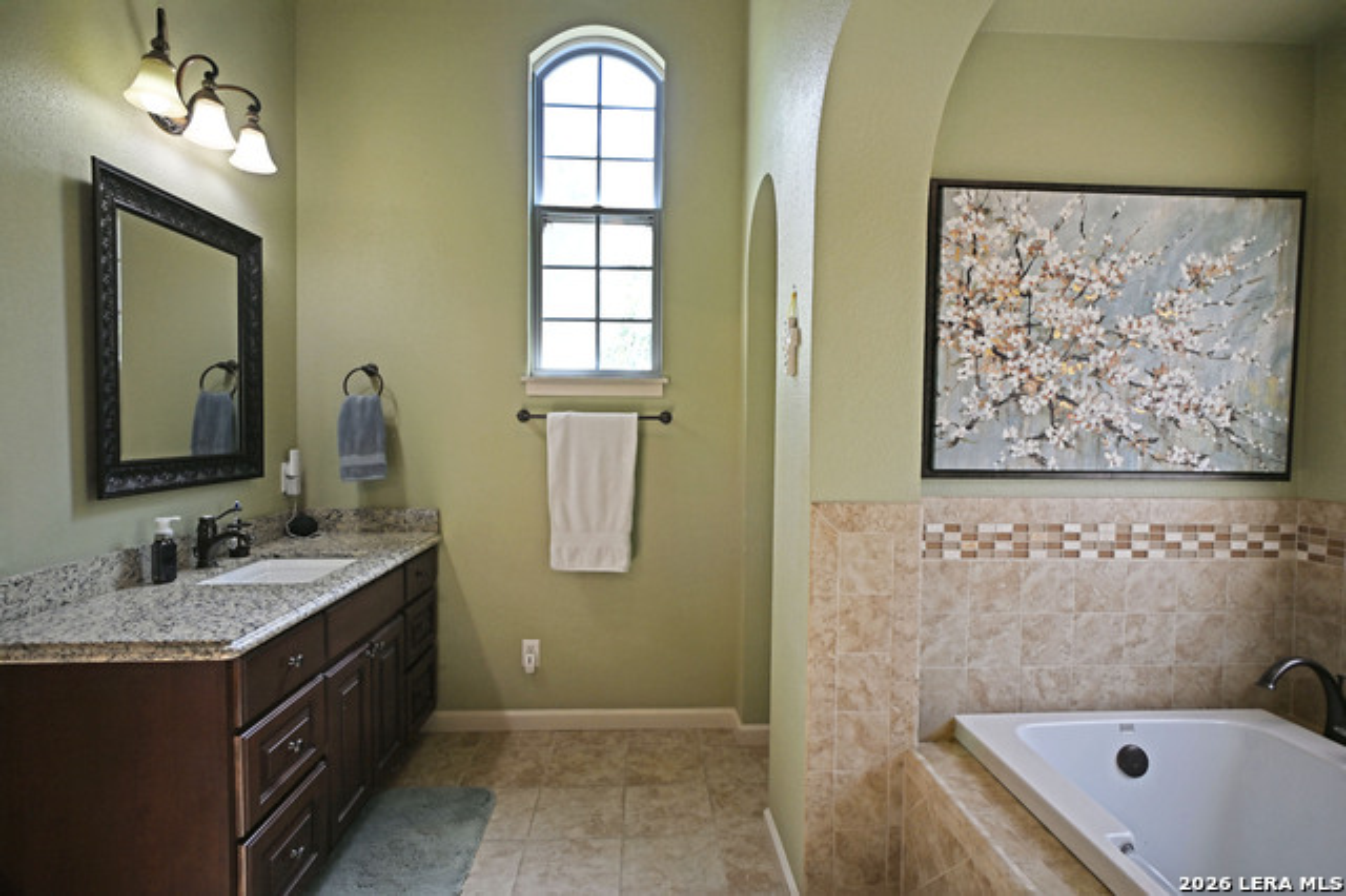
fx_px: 673
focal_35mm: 18
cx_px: 673
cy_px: 448
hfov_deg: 90.0
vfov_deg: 67.3
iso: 64
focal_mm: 12
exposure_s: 1/50
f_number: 3.5
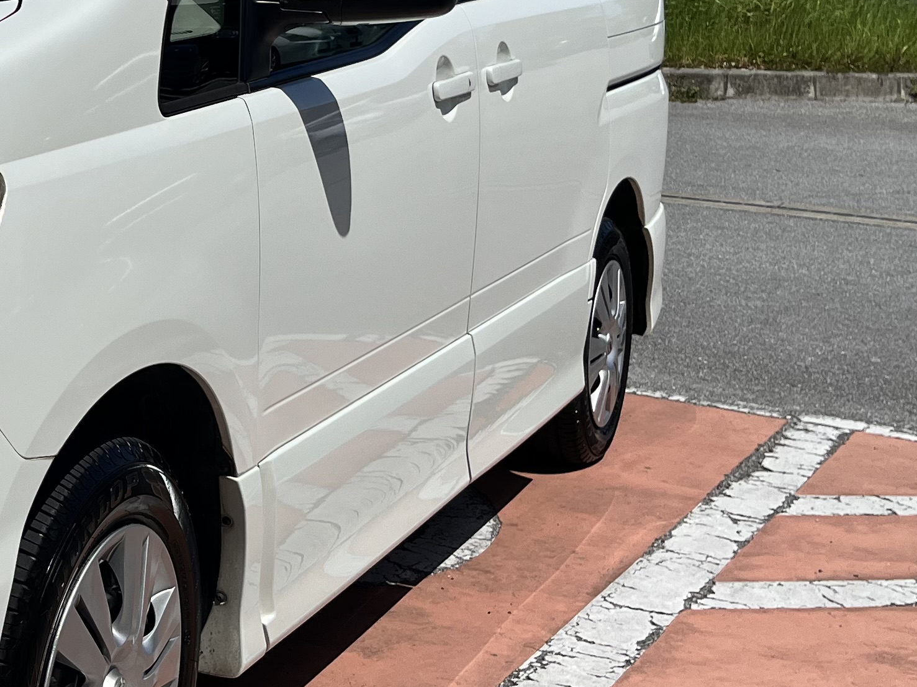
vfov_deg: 20.2
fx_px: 1880
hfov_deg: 25.8
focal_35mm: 71
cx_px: -40
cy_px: 22
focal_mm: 5.1
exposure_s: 1/9091
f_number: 1.6
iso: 50
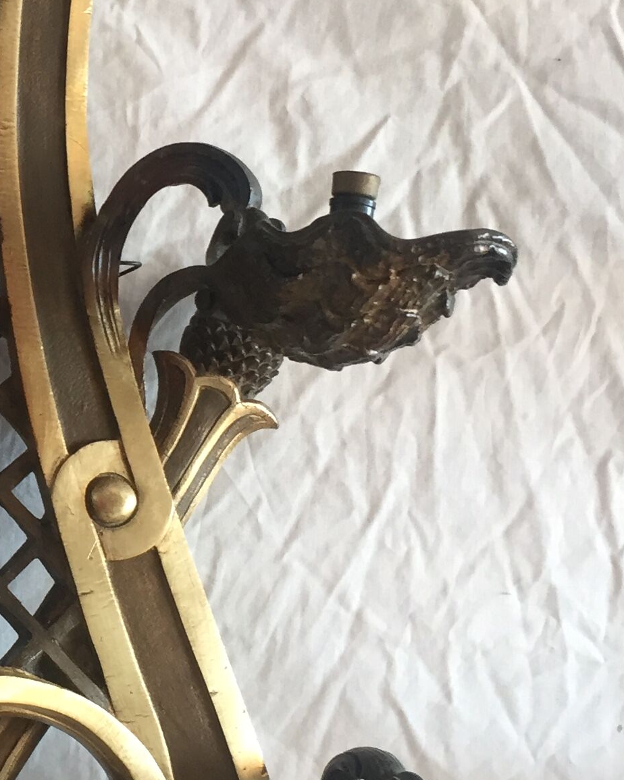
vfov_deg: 23.8
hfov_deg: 18.2
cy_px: 340
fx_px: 1847
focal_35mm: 80
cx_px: -131
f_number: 2.2
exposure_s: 1/33
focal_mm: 4.15
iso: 40
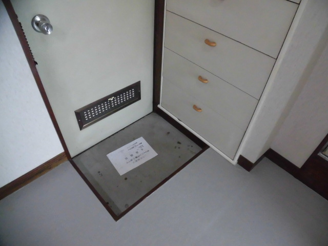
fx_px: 227
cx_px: 164
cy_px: 123
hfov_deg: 71.6
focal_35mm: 24
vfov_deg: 56.8
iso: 800
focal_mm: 4.3
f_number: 3.1
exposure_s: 1/80
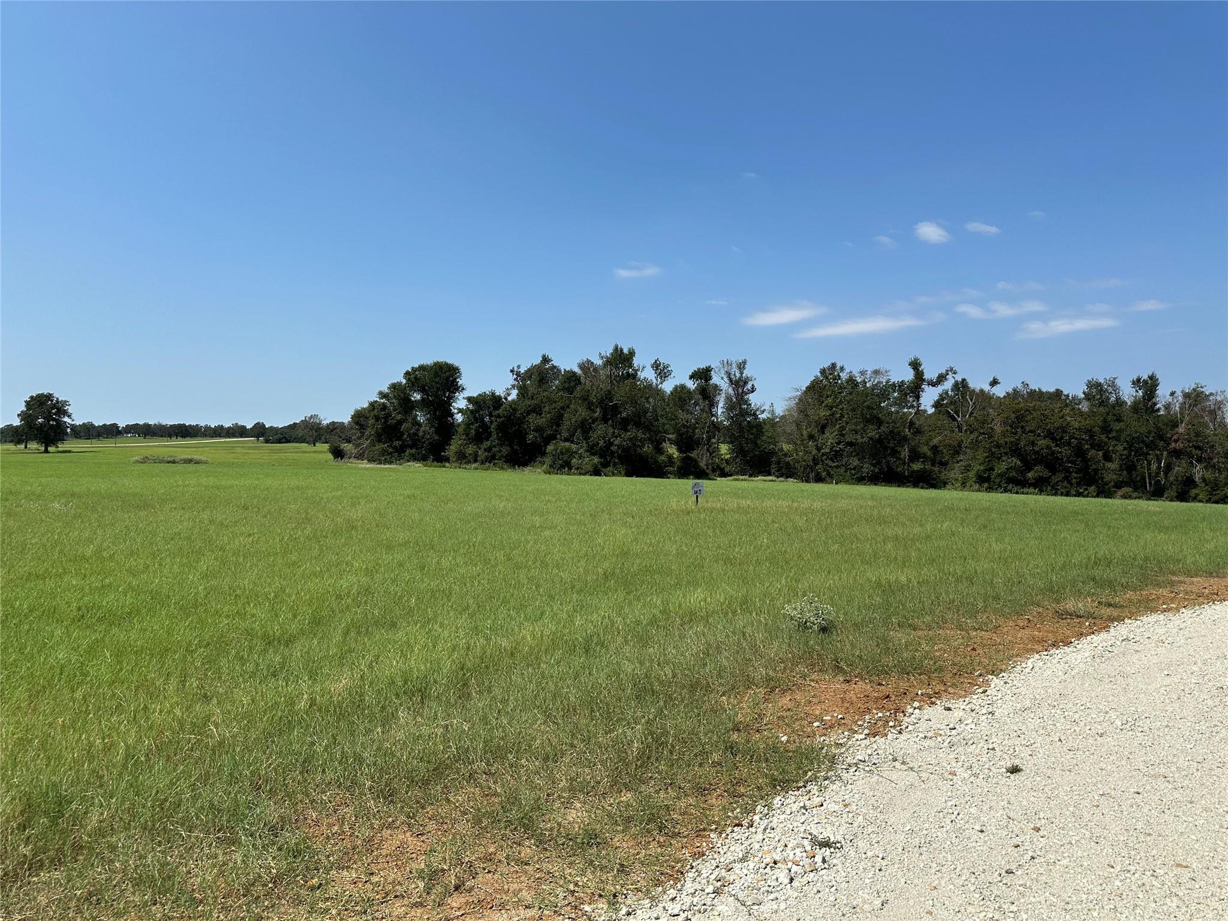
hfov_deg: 71.6
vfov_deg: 56.8
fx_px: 851
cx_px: 614
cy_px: 460
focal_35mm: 24
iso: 80
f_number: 1.78
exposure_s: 1/6623
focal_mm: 6.86
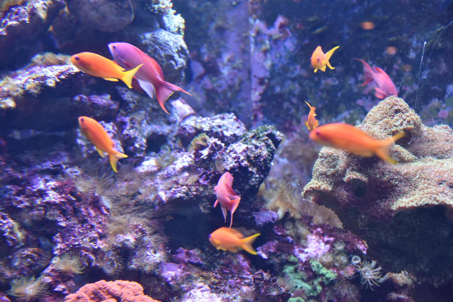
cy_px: 151
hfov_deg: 36.2
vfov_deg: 24.6
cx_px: 226
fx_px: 692
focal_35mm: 55
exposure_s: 1/125
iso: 1600
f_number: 4
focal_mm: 55
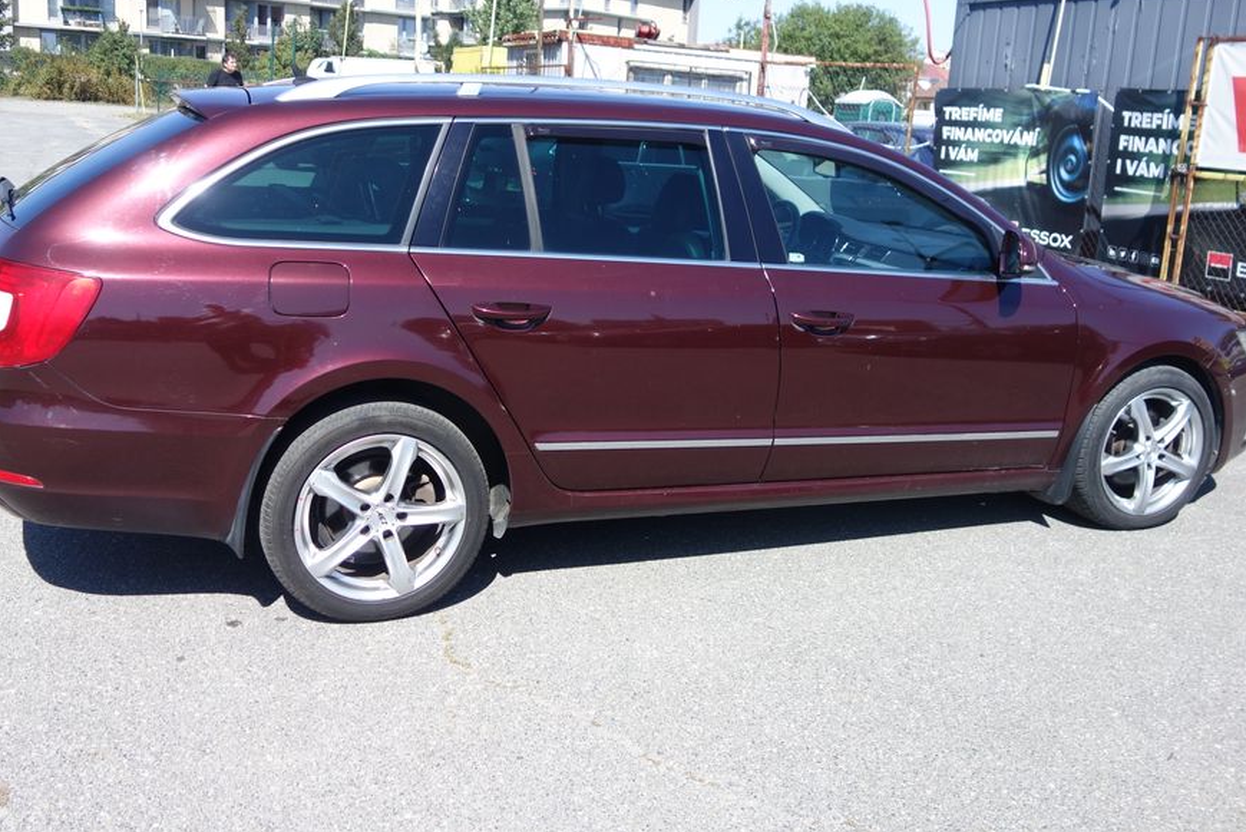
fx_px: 1142
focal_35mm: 33
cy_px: 344
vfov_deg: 39.9
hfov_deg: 57.2
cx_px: 594
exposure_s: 1/2000
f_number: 1.8
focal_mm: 10.4
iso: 125
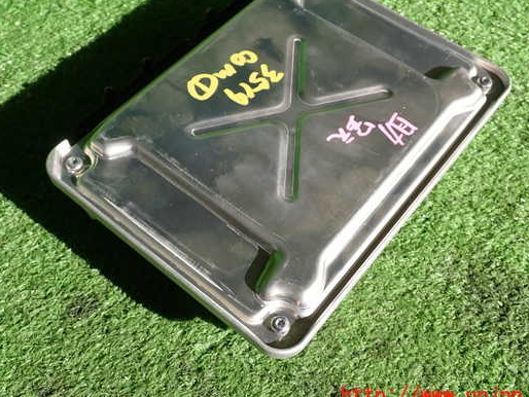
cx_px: 264
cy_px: 178
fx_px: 642
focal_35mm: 42
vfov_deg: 34.3
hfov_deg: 44.8
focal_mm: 6.37
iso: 100
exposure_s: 1/320
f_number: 3.5
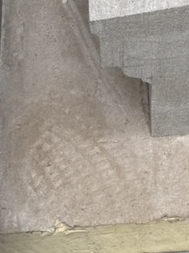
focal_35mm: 143
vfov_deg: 12.3
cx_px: 300
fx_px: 1041
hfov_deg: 10.0
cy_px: -246
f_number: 1.78
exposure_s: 1/312
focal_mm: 6.76
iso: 80
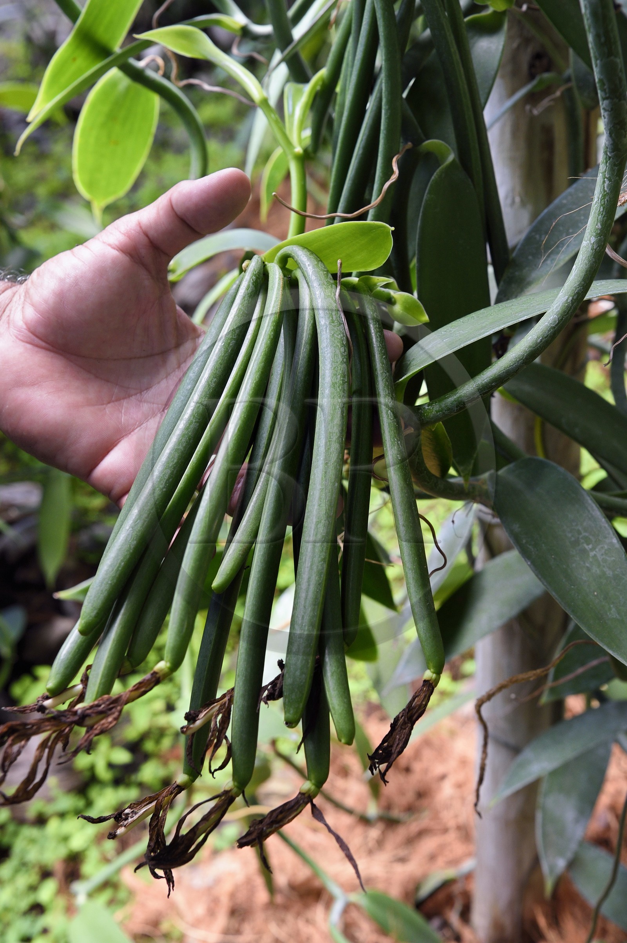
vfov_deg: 39.6
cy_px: 472
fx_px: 1308
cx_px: 314
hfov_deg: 27.0
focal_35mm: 50
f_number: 9
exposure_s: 1/60
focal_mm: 50
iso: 800
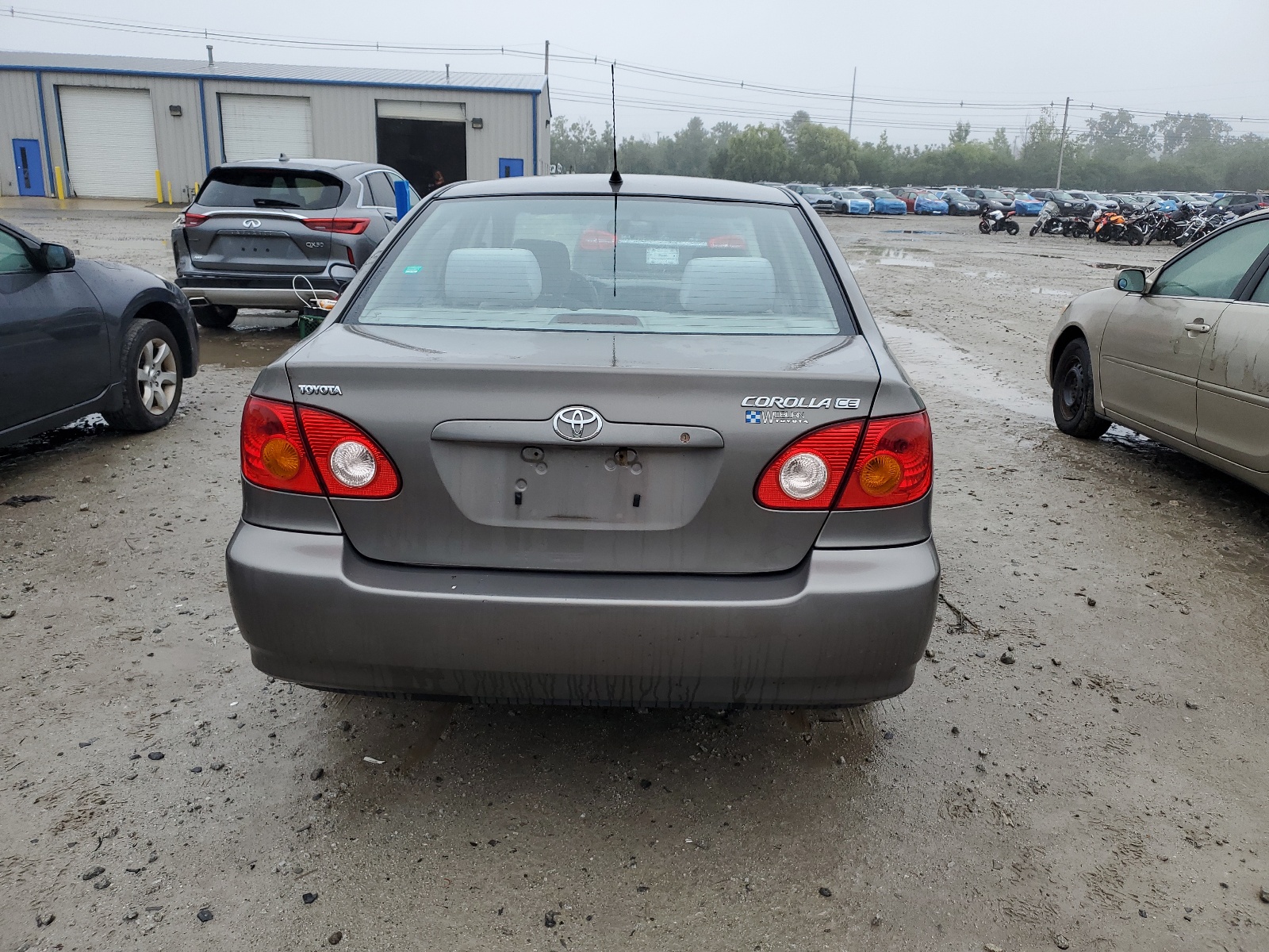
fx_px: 953
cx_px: 634
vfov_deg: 53.1
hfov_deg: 67.3
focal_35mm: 26
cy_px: 476
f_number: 1.5
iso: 50
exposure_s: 1/588
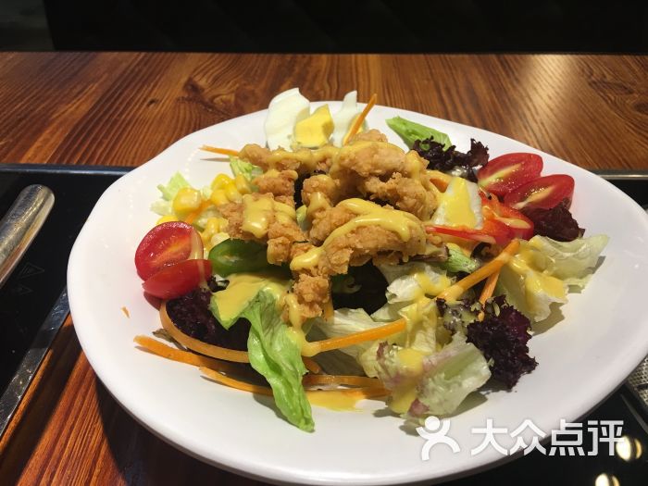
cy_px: 243
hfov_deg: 61.7
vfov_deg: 48.2
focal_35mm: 29
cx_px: 324
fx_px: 543
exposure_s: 1/33
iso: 40
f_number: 2.2
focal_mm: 4.15
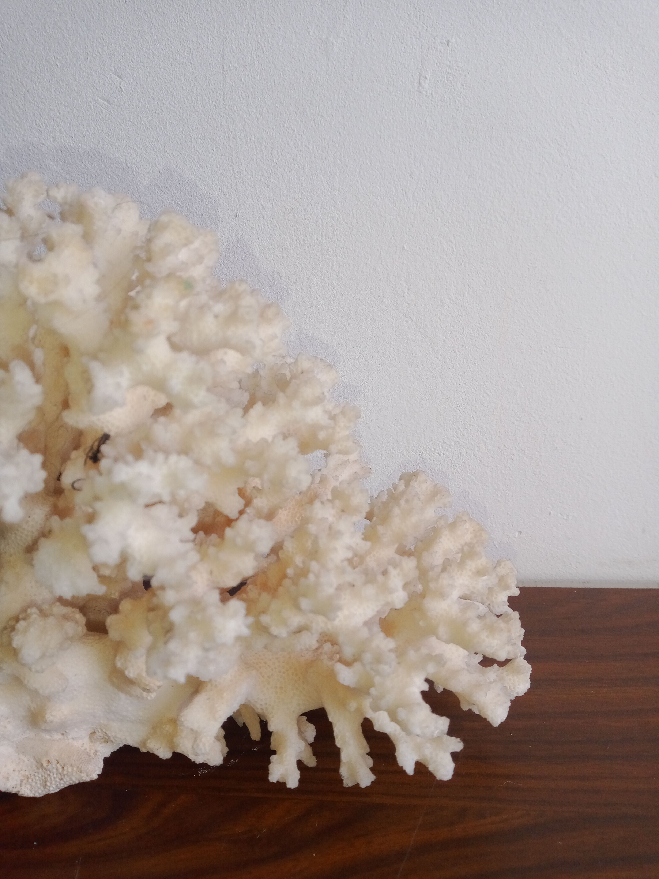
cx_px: 330
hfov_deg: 51.4
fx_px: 685
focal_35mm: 27
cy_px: 440
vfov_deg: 65.3
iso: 122
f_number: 2
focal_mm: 3.54
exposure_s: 1/50
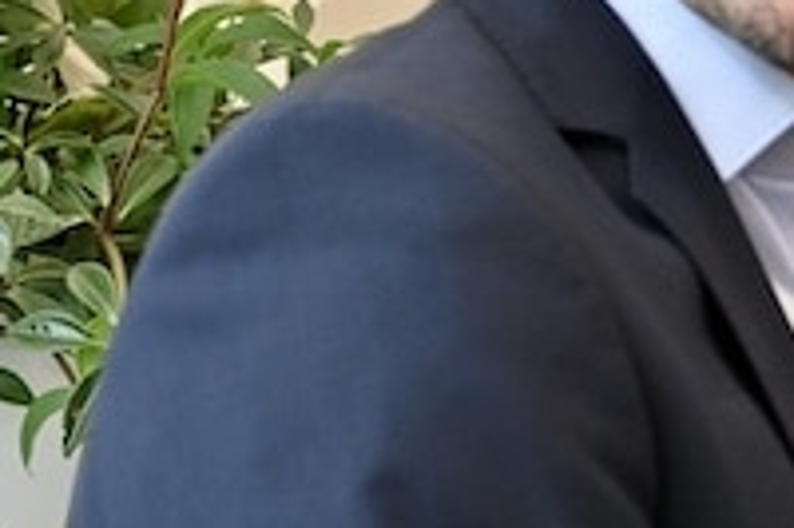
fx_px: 3614
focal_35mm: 164
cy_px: 316
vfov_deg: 8.4
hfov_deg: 11.6
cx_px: 1421
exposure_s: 1/100
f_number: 3.2
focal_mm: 32
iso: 400
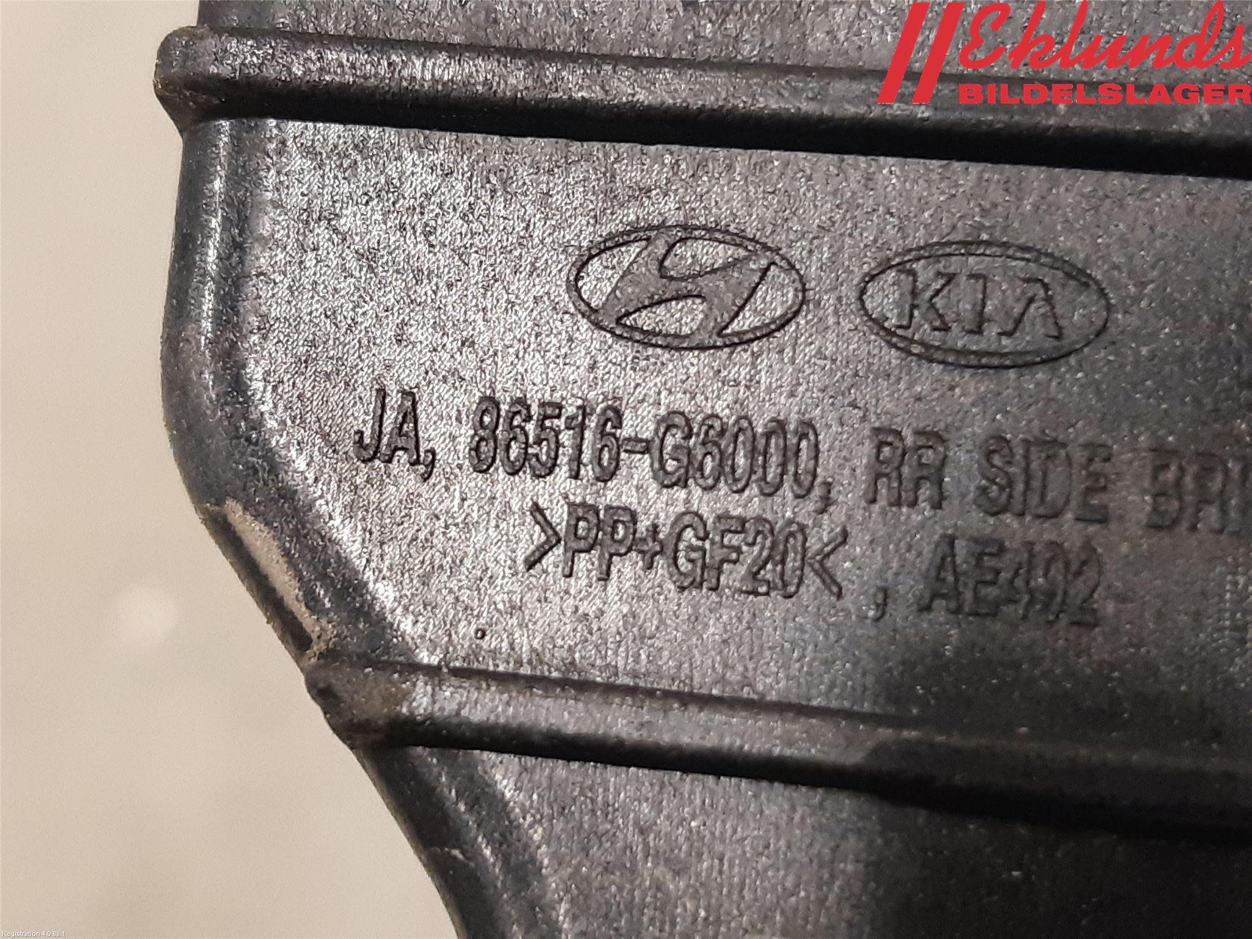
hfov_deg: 67.3
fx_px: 940
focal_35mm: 26
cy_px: 470
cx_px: 626
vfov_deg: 53.1
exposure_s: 1/50
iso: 250
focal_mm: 3.93
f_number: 1.7
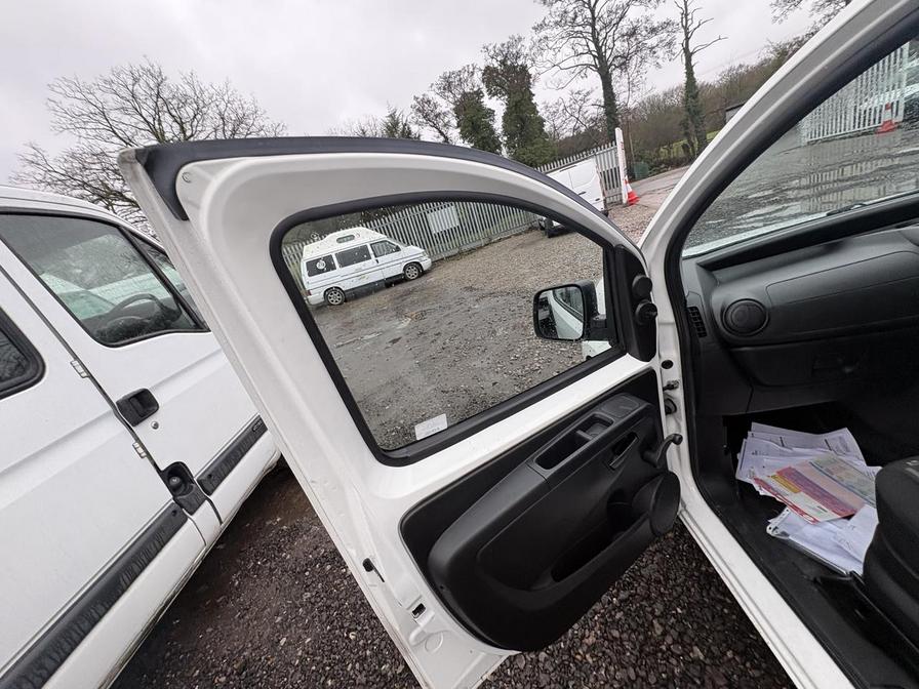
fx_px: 372
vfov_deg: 85.7
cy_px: 344
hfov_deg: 102.1
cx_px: 460
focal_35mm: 14
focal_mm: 2.22
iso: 80
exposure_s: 1/99
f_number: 2.2
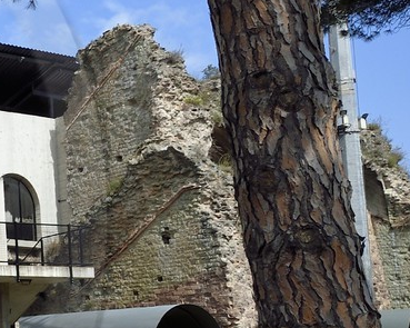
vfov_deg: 26.5
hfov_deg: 20.8
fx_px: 691
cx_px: -352
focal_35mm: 57
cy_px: 217
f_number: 13
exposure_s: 1/250
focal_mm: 14
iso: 200
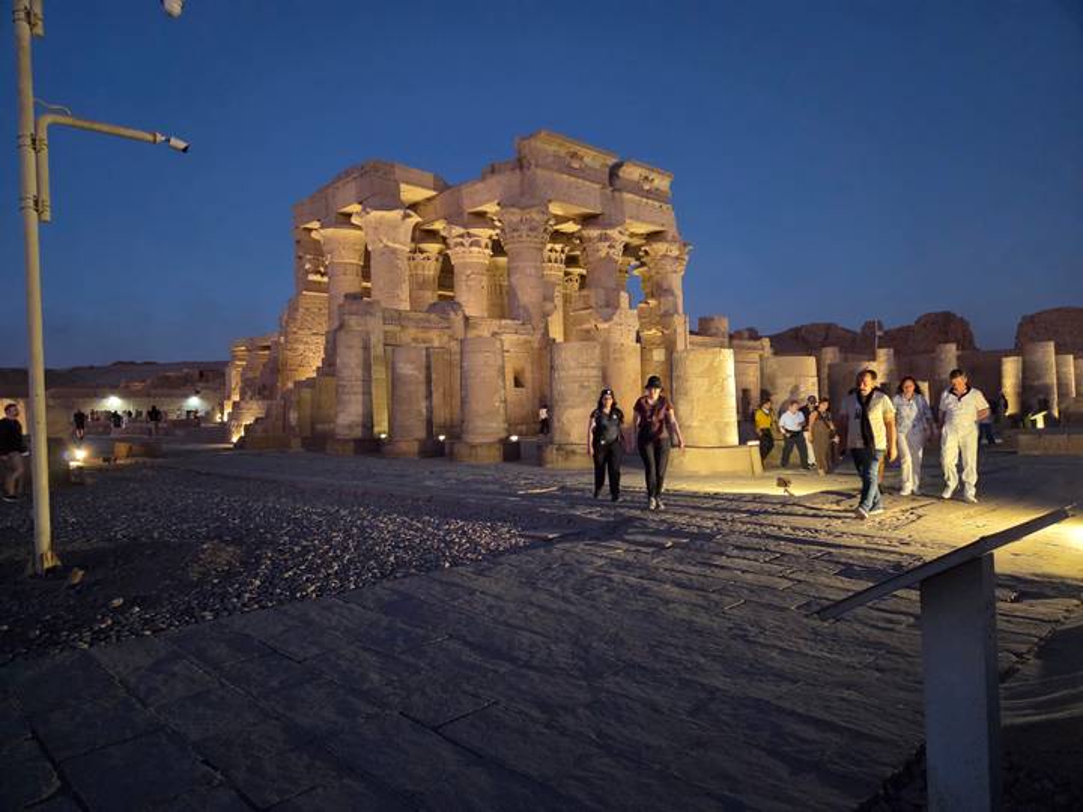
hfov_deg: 73.9
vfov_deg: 58.9
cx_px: 542
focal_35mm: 23
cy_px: 406
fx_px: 720
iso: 2000
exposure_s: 1/100
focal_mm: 5.4
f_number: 1.8
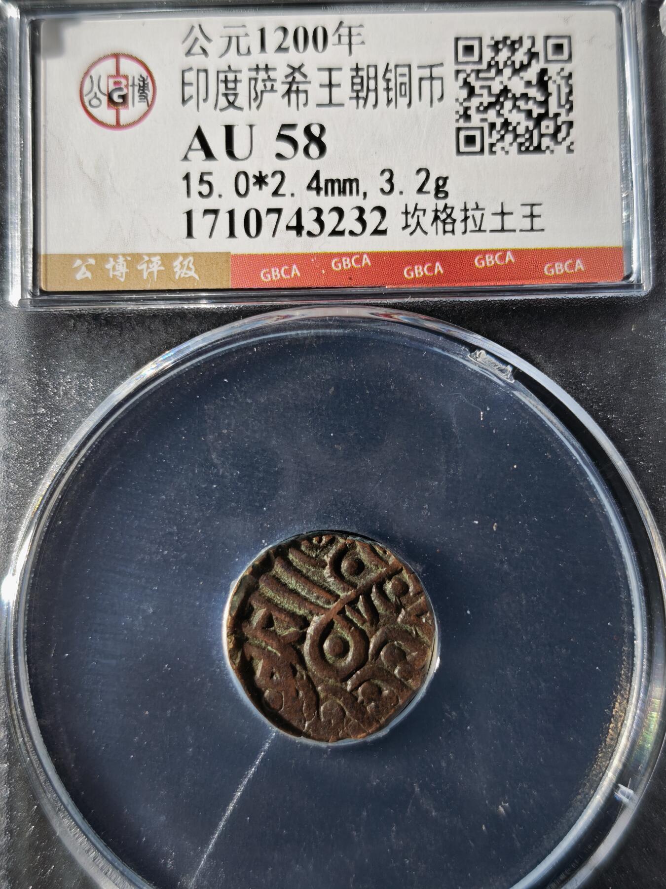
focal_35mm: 50
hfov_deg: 29.1
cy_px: 444
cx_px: 333
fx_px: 1283
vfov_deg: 38.2
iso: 50
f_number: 1.63
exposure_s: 1/226
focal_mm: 5.85
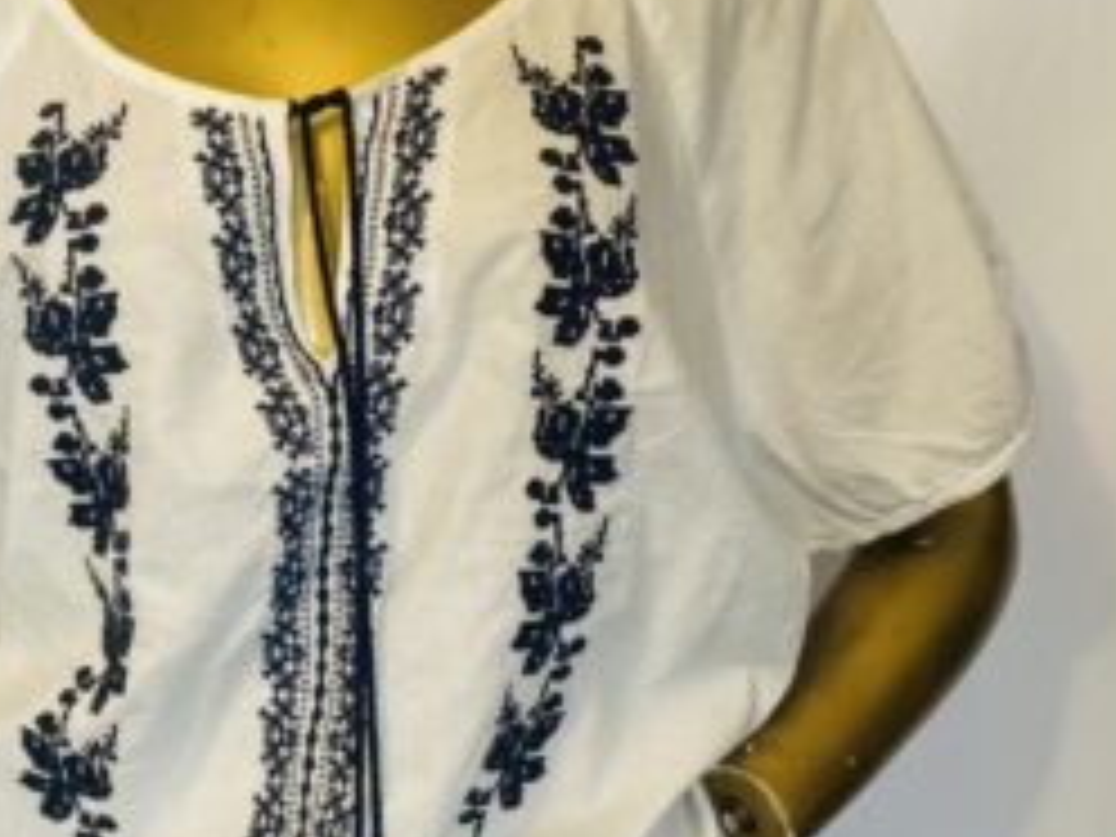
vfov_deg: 26.1
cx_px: 279
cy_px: 443
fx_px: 1805
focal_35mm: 56
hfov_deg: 33.7
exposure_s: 1/50
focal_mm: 4.25
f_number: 1.8
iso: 200
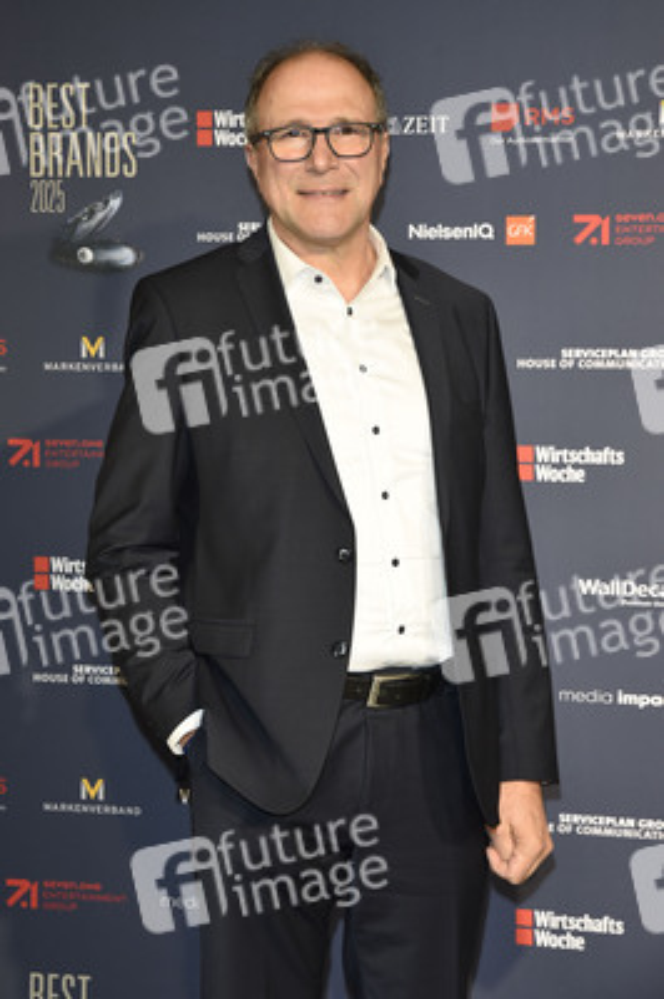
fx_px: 2078
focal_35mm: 75
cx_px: 332
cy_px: 500
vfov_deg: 27.0
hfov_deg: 18.2
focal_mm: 75
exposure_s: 1/200
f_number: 7.1
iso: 1250
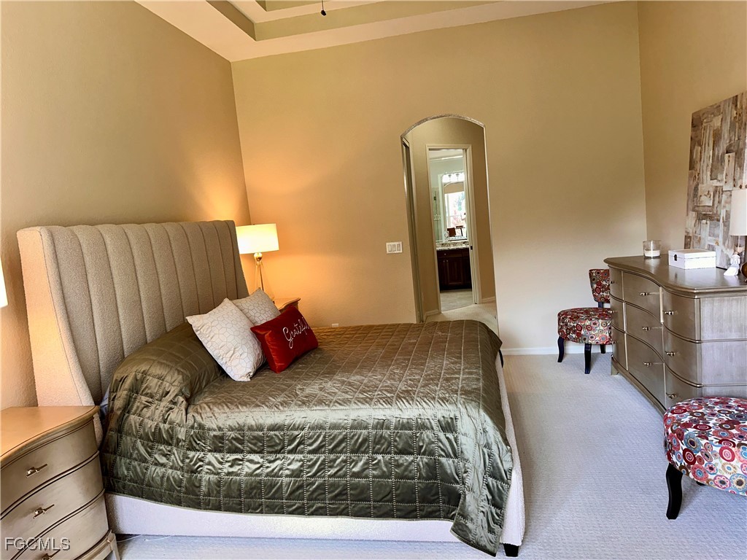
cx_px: 374
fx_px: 518
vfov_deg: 56.8
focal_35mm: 24
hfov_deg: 71.6
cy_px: 280
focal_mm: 6.86
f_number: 1.78
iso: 125
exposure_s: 1/120
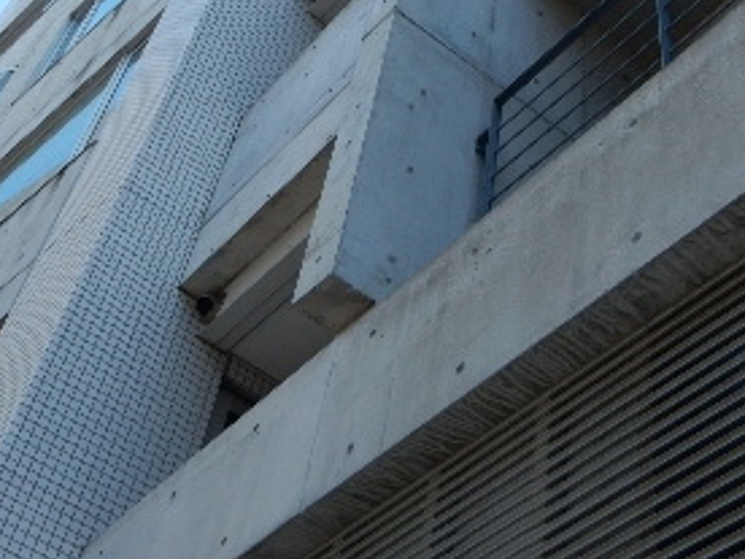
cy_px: 19
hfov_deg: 33.2
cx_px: 391
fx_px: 1248
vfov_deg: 24.3
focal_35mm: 58
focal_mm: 4.5
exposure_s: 1/640
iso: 125
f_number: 3.7
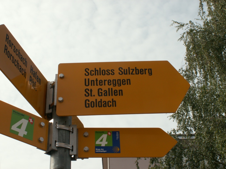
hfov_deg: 30.3
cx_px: 113
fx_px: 418
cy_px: 84
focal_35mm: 64
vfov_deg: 22.9
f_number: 7.1
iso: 50
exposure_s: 1/200
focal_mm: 10.72
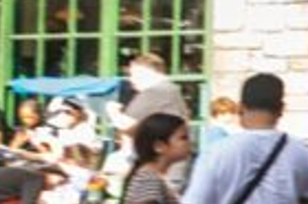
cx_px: 1065
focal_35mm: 220
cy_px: -135
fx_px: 1880
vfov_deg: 6.1
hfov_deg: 7.6
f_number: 3.2
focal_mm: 30
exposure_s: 1/100
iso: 100
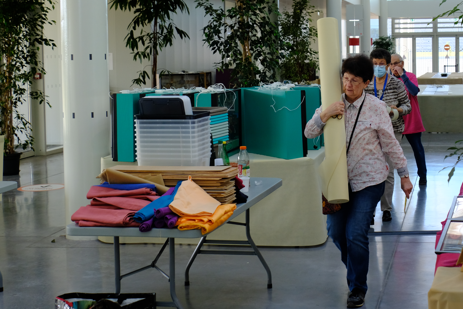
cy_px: 91
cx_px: 334
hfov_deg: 31.0
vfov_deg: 21.1
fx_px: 823
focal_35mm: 64
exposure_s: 1/105
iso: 800
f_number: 5
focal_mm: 27.9
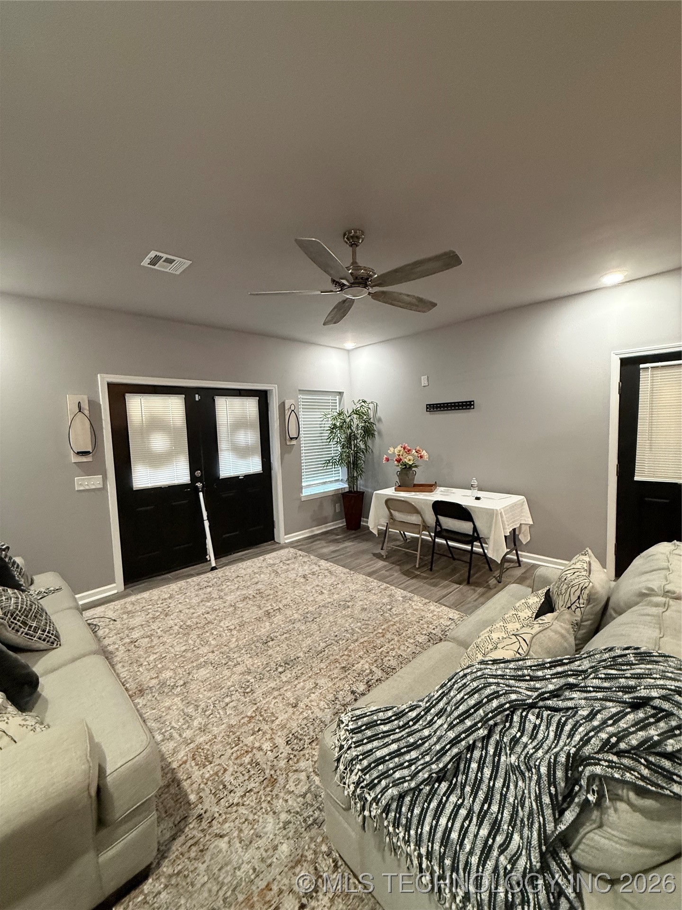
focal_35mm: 14
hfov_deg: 85.7
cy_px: 455
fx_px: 368
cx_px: 341
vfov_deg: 102.1
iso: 500
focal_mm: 2.22
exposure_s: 1/60
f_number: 2.2
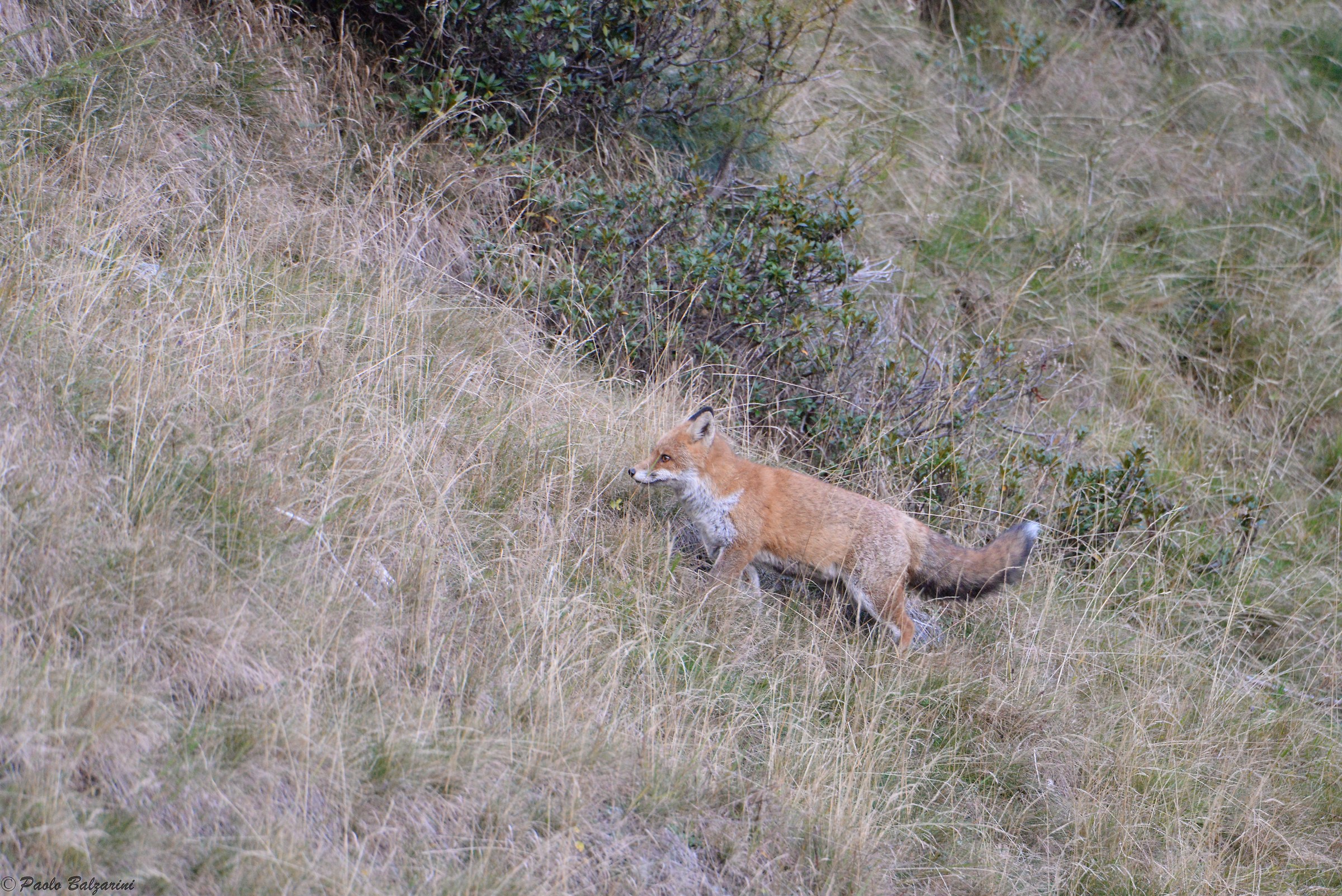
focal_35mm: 550
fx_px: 20509
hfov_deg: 3.7
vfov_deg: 2.5
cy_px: 448
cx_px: 671
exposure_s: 1/160
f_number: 8
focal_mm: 550
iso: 6400
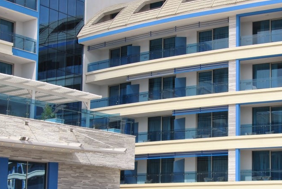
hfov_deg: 25.2
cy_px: 135
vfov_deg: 17.1
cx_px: 191
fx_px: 626
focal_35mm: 80
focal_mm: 31
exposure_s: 1/320
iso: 100
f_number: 8
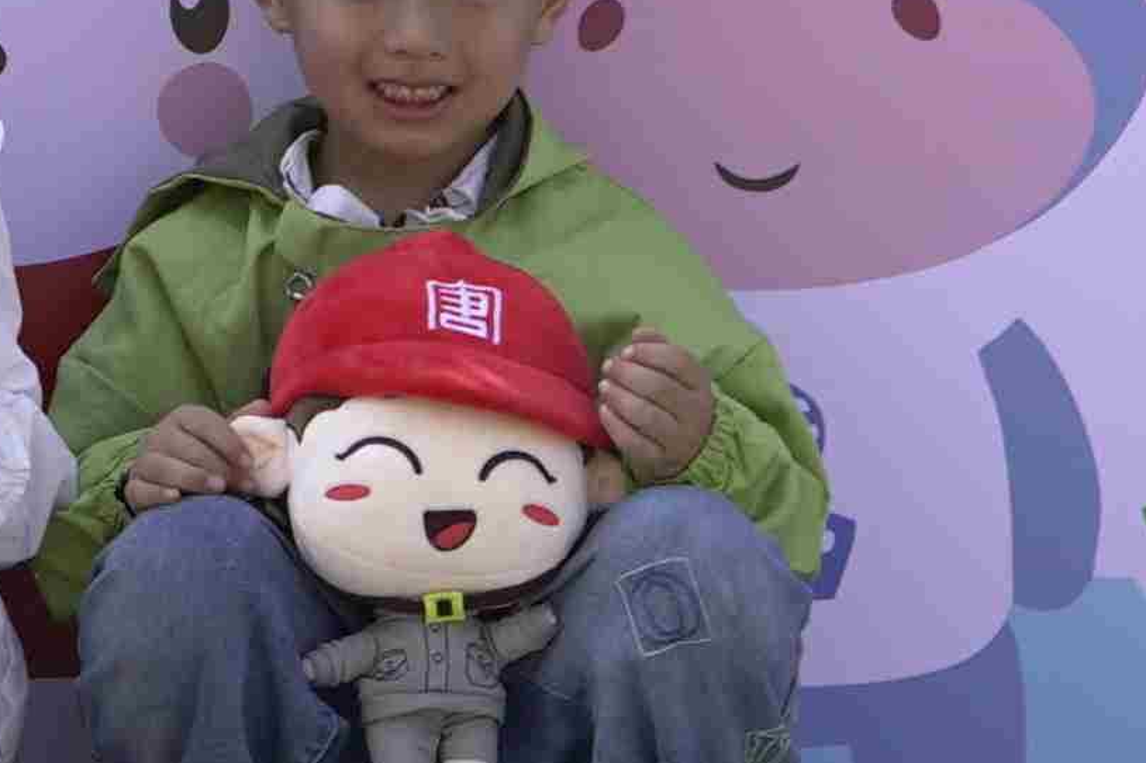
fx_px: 9387
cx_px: -393
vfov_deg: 4.5
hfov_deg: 6.9
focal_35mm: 295
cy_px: -1547
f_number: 5.6
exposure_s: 1/200
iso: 100
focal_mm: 40
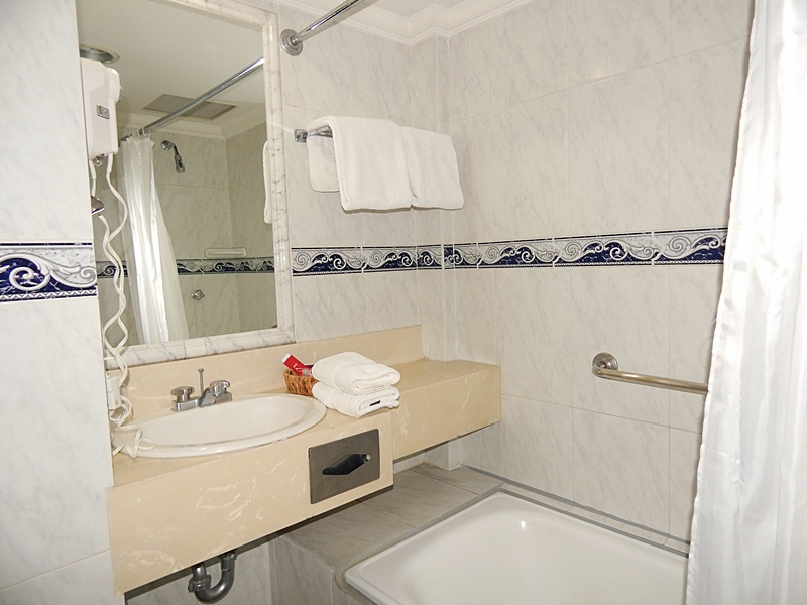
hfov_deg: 73.9
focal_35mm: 23
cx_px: 404
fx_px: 536
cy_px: 302
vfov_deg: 58.9
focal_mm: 4
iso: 200
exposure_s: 1/30
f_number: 3
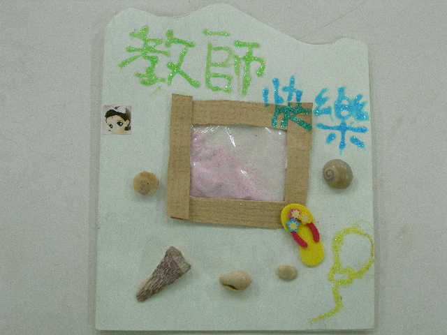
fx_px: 659
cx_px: 224
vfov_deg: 28.6
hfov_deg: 37.5
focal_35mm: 51
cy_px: 168
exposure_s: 1/62
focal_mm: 10.6
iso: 400
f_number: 3.2
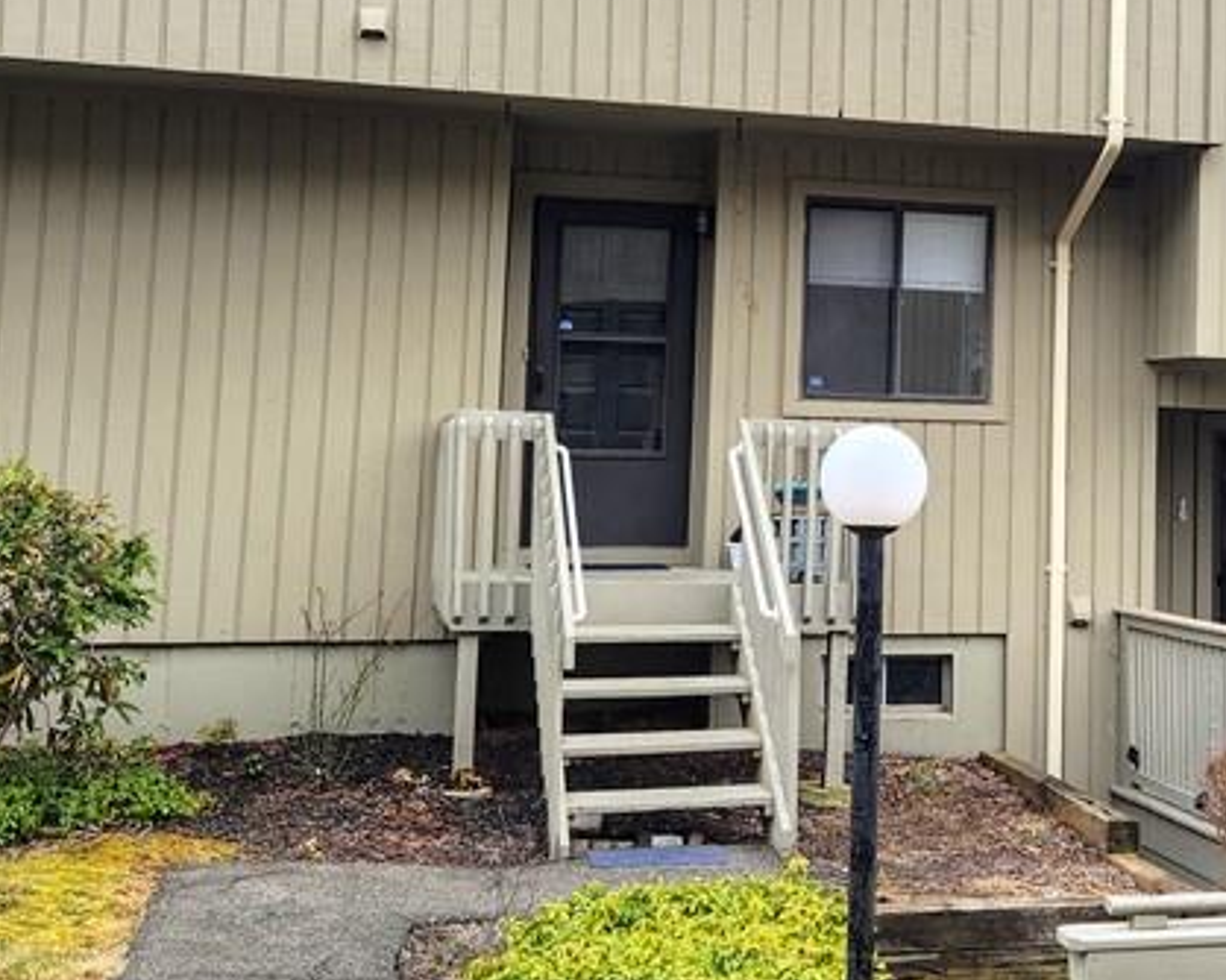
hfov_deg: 33.4
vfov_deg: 27.2
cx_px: 947
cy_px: 235
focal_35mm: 55
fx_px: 1995
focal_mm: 5.4
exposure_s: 1/470
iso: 20
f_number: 1.8
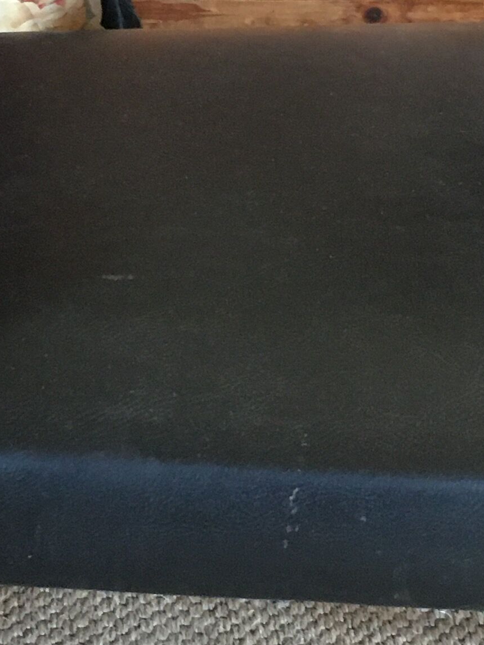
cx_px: 225
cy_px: 198
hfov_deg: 14.5
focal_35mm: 102
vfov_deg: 19.2
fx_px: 1901
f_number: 2.2
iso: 200
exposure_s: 1/17
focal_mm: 4.15
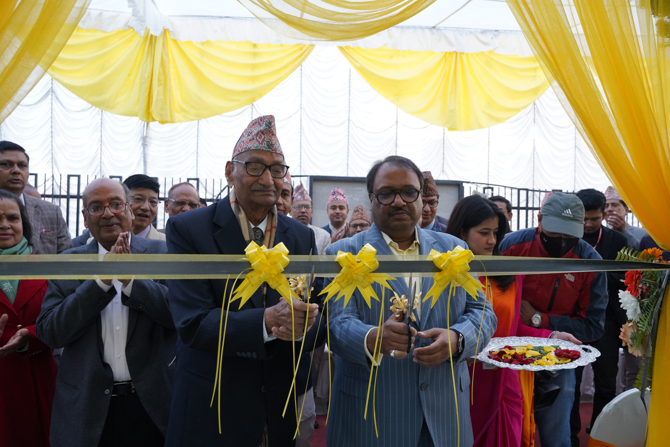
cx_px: 335
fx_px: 555
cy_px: 224
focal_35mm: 30
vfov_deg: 43.9
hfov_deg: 62.3
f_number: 5.6
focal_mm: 29.8
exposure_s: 1/125
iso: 1000
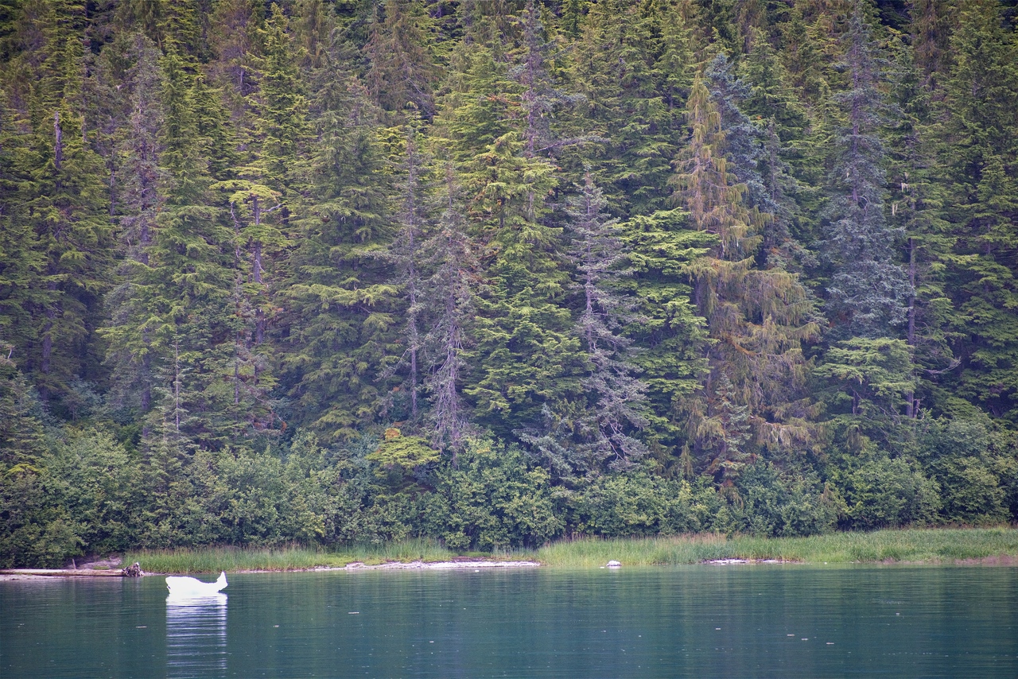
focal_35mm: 300
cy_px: 340
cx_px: 509
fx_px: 8485
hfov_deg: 6.9
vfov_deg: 4.6
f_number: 5.6
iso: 2200
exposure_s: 1/640
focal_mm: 300
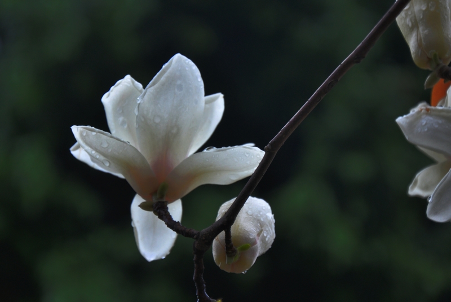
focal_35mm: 158
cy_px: 151
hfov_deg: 13.0
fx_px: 1975
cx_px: 226
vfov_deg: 8.7
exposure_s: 1/200
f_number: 5.6
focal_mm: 105
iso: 400
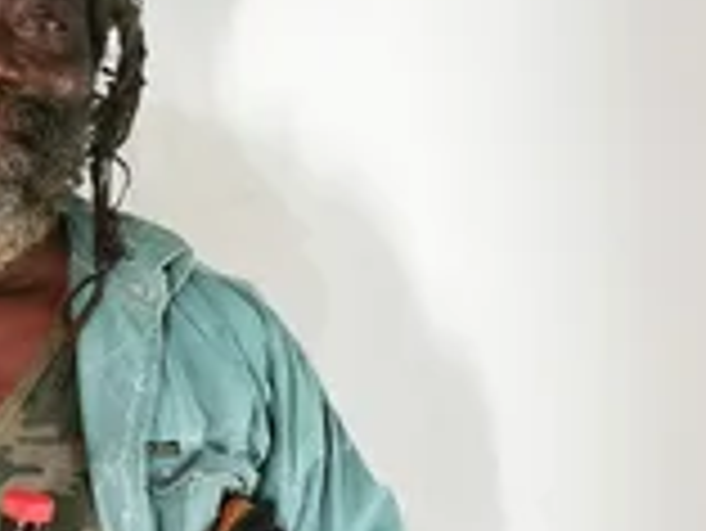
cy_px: 580
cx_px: -328
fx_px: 2266
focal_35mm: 111
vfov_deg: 13.1
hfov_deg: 16.3
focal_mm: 5.56
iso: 320
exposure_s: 1/33.3
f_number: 1.6
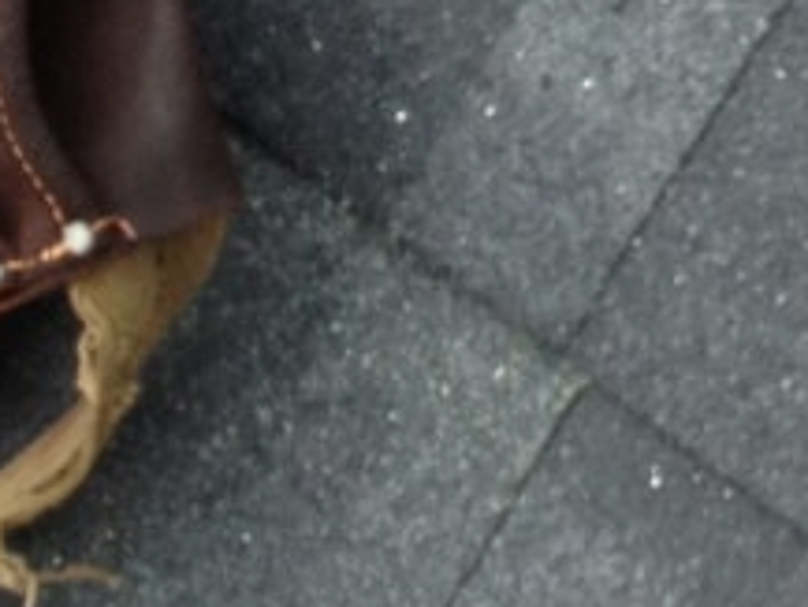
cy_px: -529
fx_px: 5021
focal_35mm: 215
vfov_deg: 6.7
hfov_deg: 8.0
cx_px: 2322
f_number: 2.4
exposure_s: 1/120
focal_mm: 4.28
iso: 80
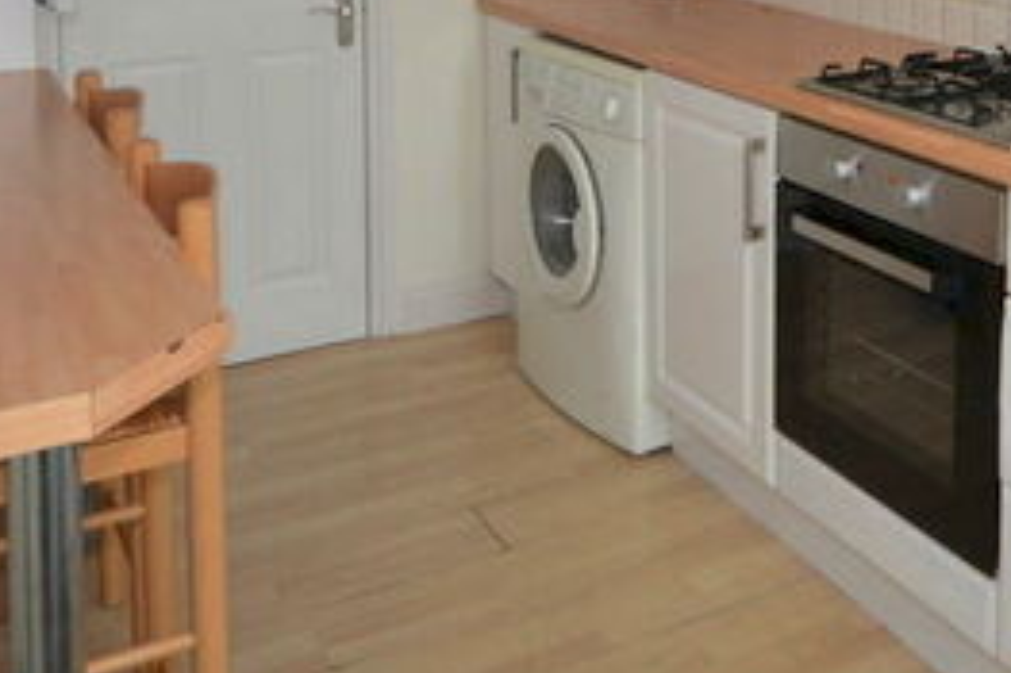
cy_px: -73
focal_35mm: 48
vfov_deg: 25.9
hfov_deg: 39.4
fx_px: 1347
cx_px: 819
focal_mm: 12
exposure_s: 1/60
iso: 450
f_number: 4.5
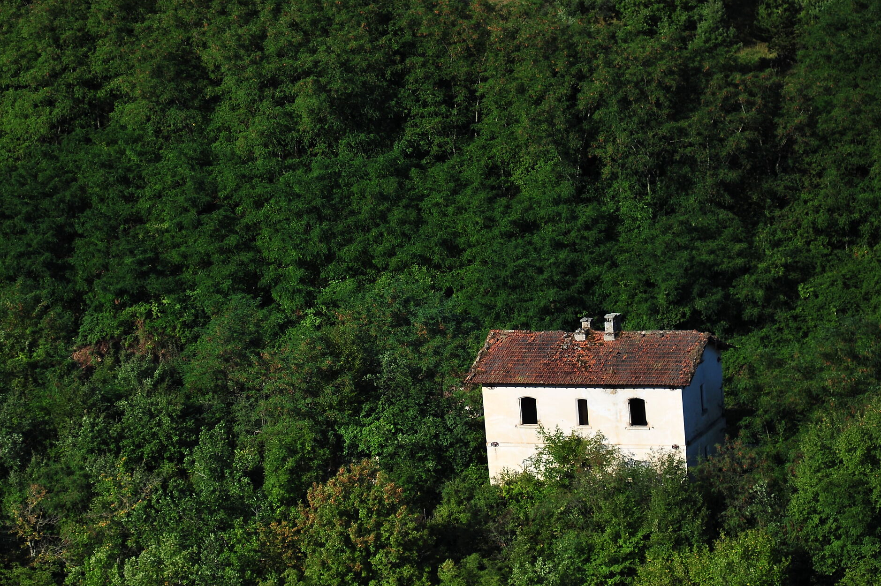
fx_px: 5625
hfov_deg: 9.0
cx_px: 345
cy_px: 242
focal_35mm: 230
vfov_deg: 6.0
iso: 200
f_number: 2.8
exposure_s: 1/6400
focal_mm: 180
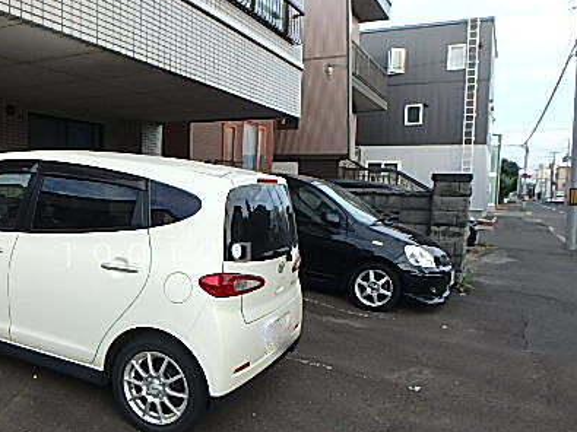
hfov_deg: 52.1
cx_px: 159
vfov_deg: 41.7
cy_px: 250
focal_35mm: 34
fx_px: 567
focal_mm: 3.7
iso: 125
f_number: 3.5
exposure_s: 1/200
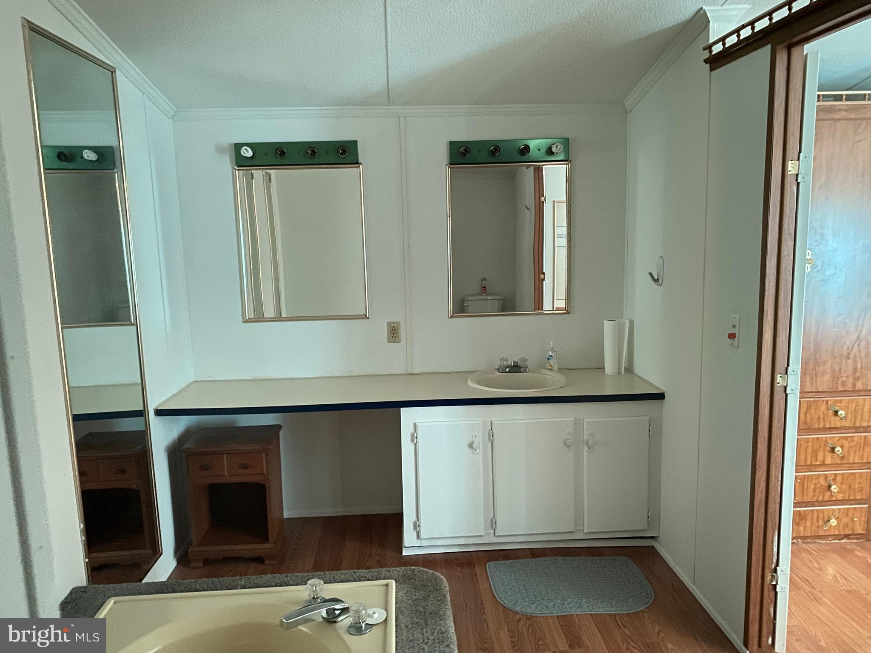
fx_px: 654
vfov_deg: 53.1
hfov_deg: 67.3
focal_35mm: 26
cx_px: 436
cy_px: 326
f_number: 1.8
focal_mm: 4.25
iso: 400
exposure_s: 1/8
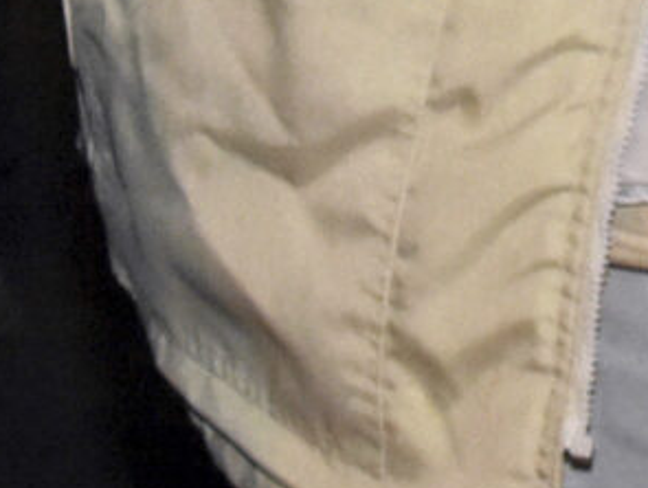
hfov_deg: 5.2
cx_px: 1061
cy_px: -1245
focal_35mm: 375
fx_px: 7028
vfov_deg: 3.8
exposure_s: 1/60
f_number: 4
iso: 3600
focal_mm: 30
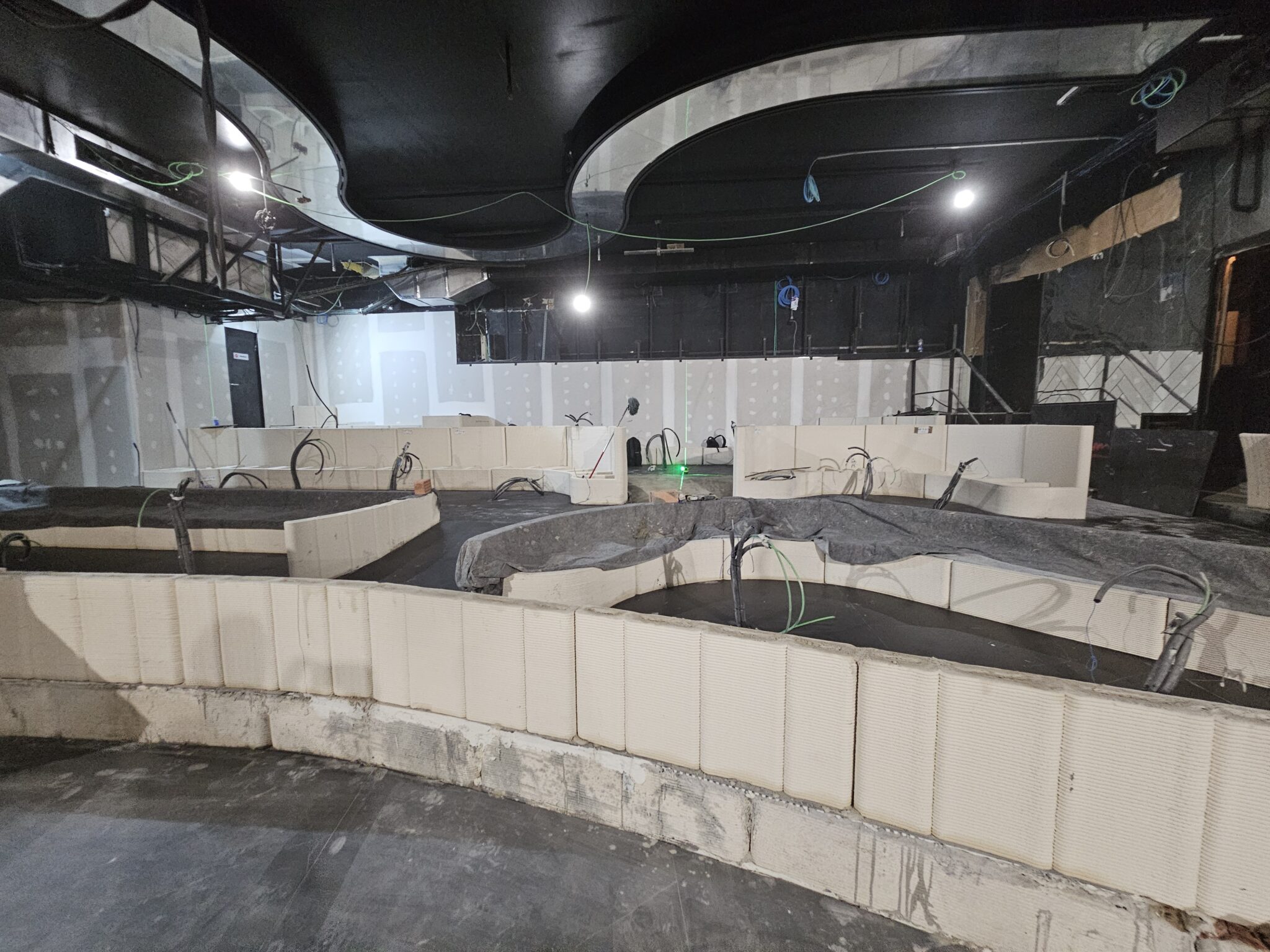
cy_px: 476
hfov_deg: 106.2
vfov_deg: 89.9
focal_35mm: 13
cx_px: 635
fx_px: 477
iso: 640
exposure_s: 1/33.3
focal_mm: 2.2
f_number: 2.2
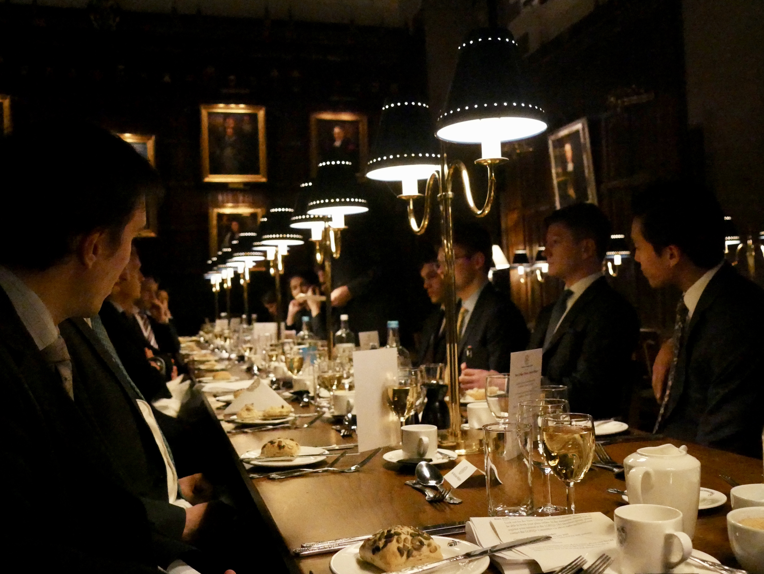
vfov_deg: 41.8
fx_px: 751
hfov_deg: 53.9
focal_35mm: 34
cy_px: 287
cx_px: 382
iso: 12800
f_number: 3.7
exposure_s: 1/100
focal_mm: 17
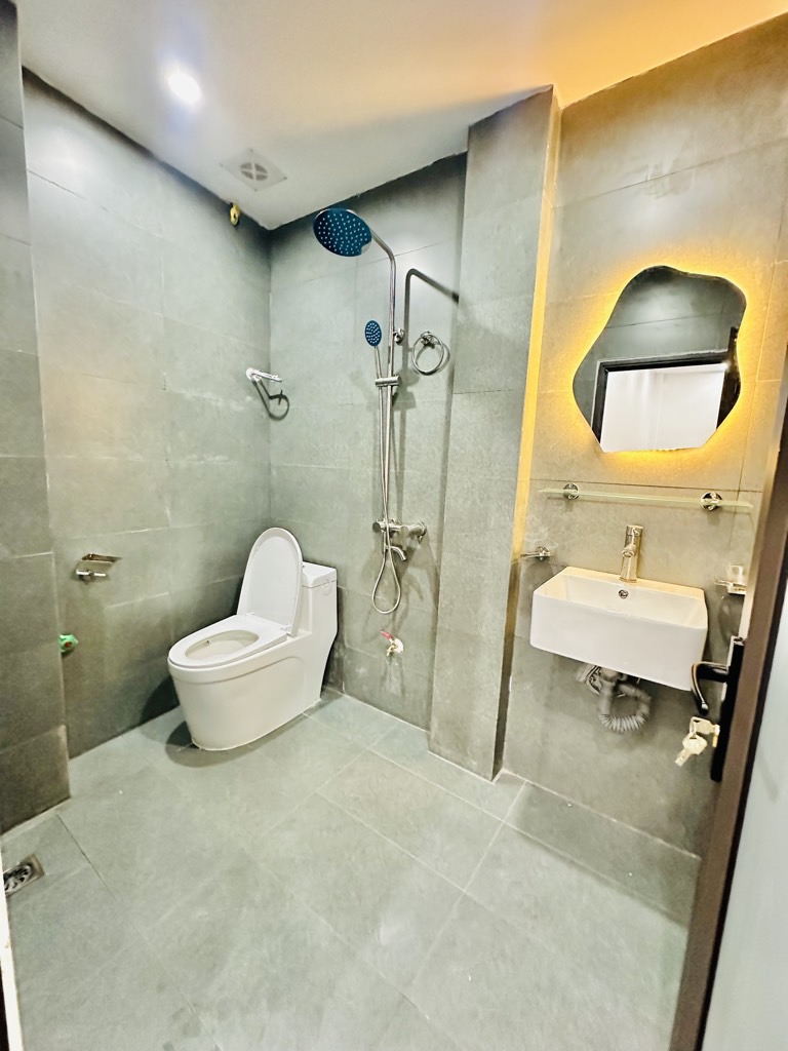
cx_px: 394
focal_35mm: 14
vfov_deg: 102.1
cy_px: 526
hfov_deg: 85.7
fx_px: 425
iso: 1000
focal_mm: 2.22
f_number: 2.2
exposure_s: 1/50
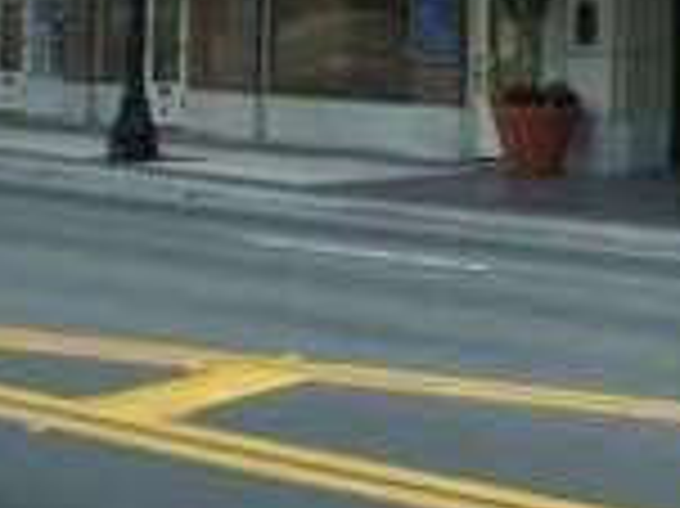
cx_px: 1396
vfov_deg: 7.2
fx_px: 3847
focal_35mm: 196
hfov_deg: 9.4
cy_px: -629
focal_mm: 7.8
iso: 64
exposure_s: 1/640
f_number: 2.8
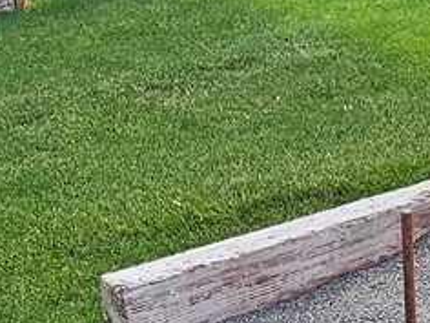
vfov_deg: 16.7
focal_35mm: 88
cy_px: 228
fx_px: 1093
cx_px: 457
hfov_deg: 21.3
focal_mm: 2.2
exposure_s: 1/838
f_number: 2.2
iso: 50
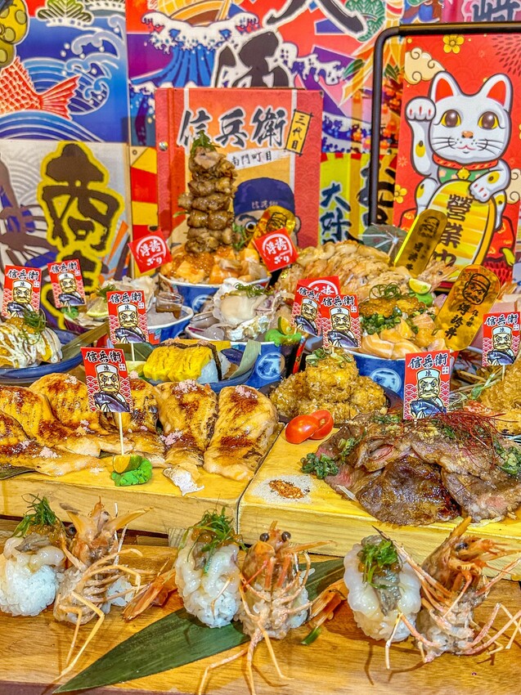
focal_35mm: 48
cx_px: 260
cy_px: 348
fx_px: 964
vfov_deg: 39.7
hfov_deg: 30.3
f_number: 1.8
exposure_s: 1/40
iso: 320
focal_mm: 6.86
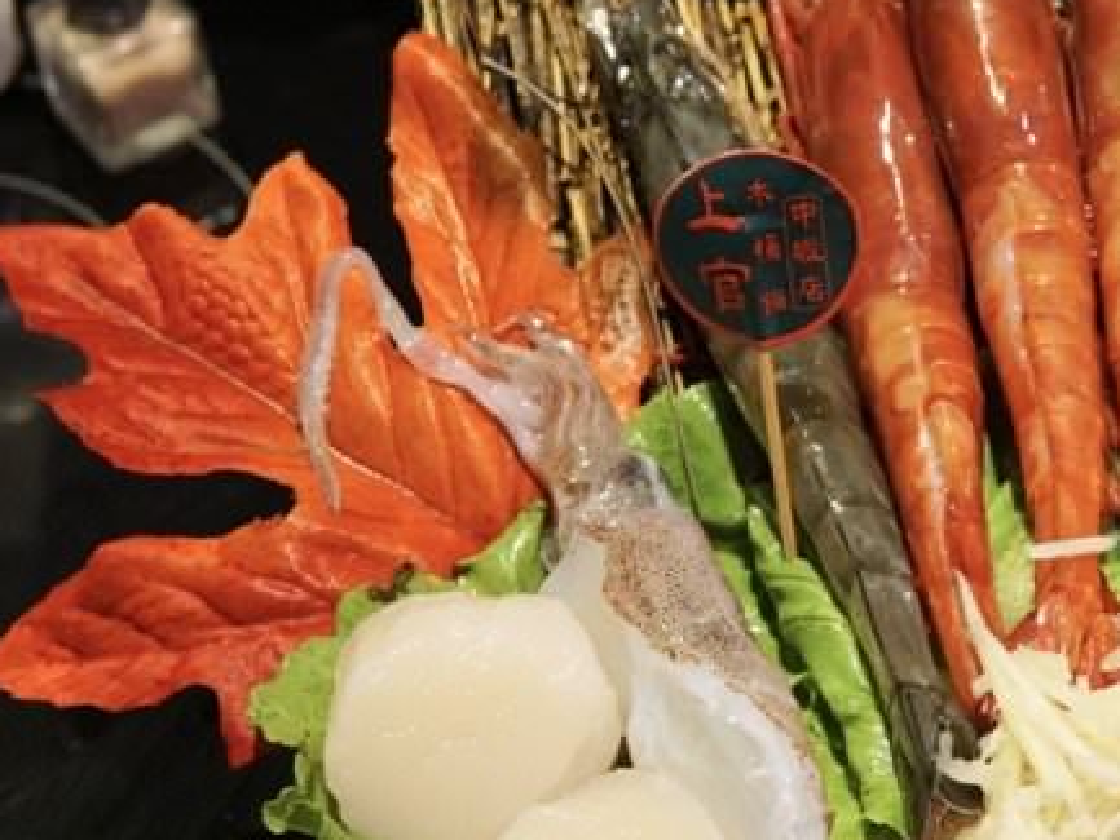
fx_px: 3236
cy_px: 442
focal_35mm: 100
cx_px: 1024
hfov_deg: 19.3
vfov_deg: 14.8
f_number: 4
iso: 1250
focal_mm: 30
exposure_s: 1/160
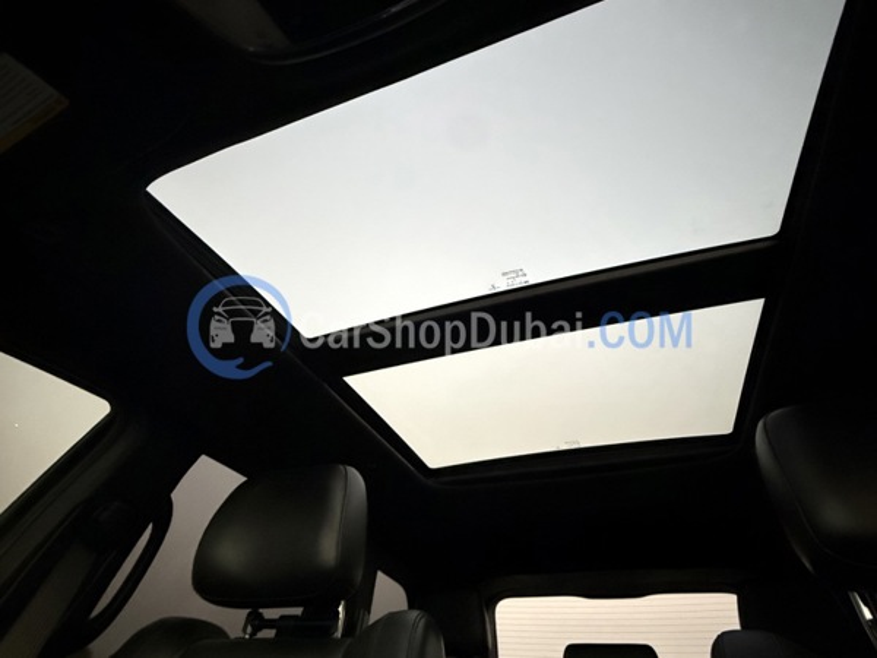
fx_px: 355
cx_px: 438
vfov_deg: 85.7
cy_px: 329
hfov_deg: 102.1
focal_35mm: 14
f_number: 2.2
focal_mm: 2.22
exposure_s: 1/53
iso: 1250
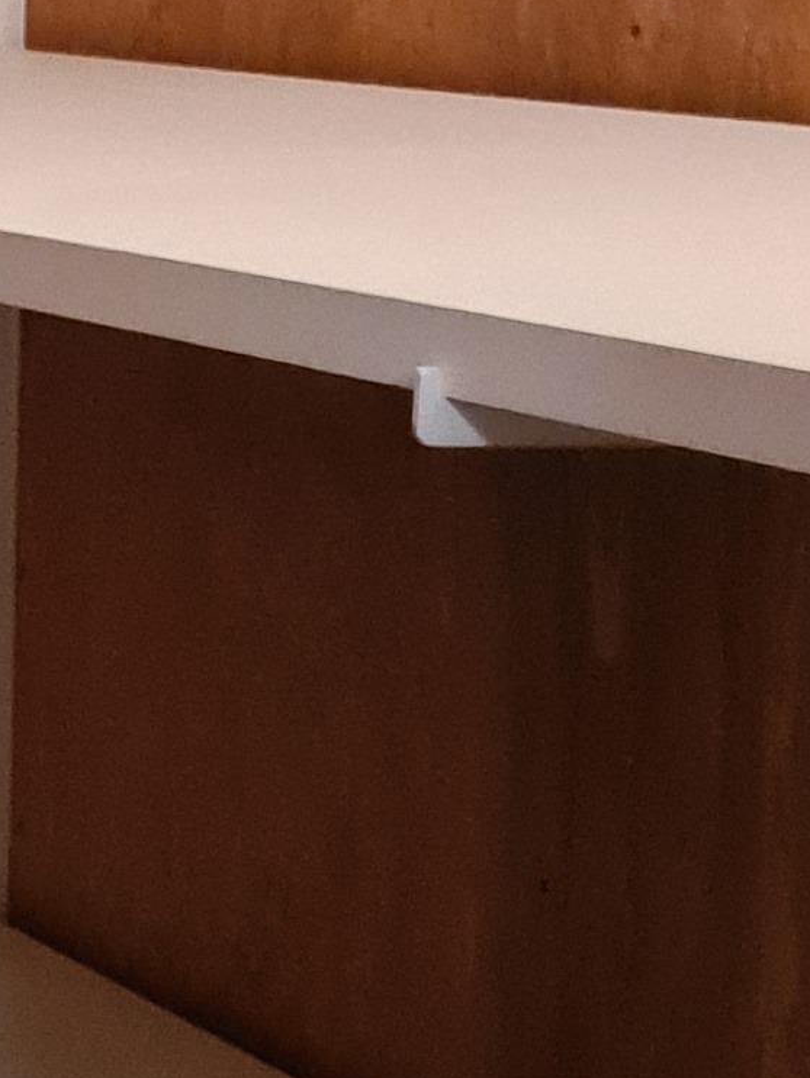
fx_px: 4395
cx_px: -1047
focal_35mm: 141
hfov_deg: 9.5
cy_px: 725
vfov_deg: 14.0
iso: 640
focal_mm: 5.4
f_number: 1.8
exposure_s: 1/25
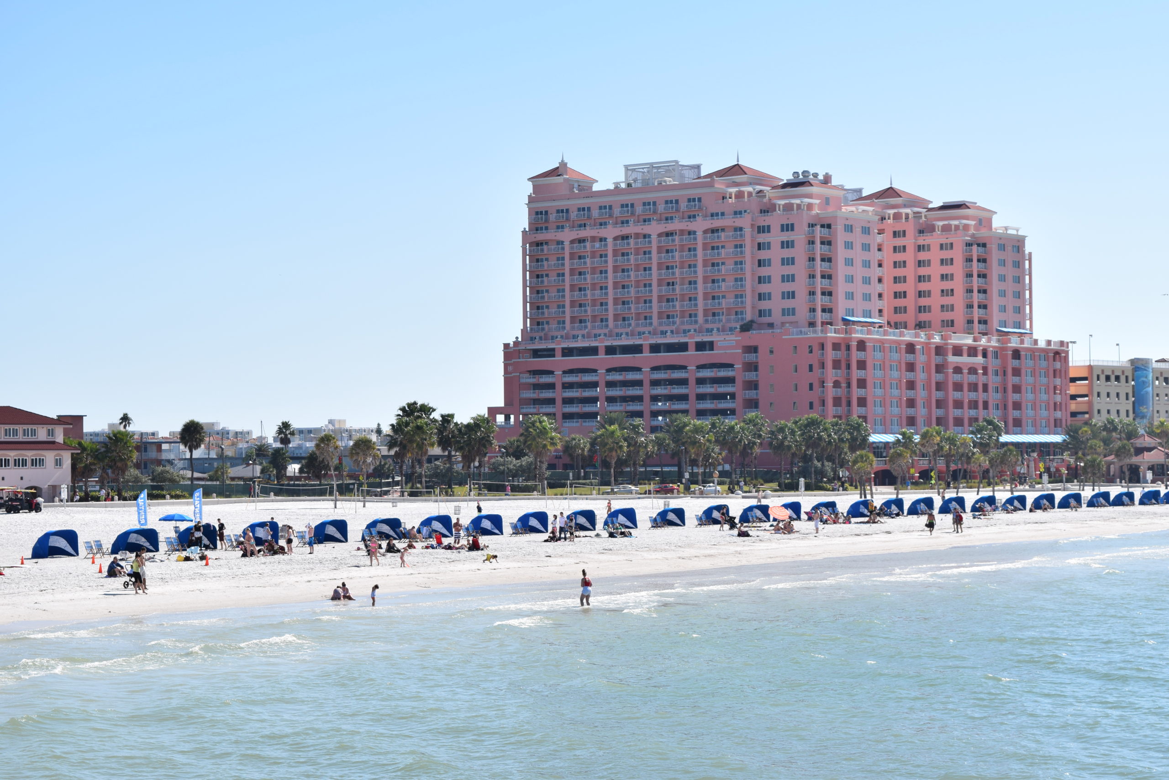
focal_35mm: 82
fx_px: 2679
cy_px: 390
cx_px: 584
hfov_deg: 24.6
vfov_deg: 16.6
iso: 200
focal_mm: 55
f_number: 10
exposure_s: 1/400
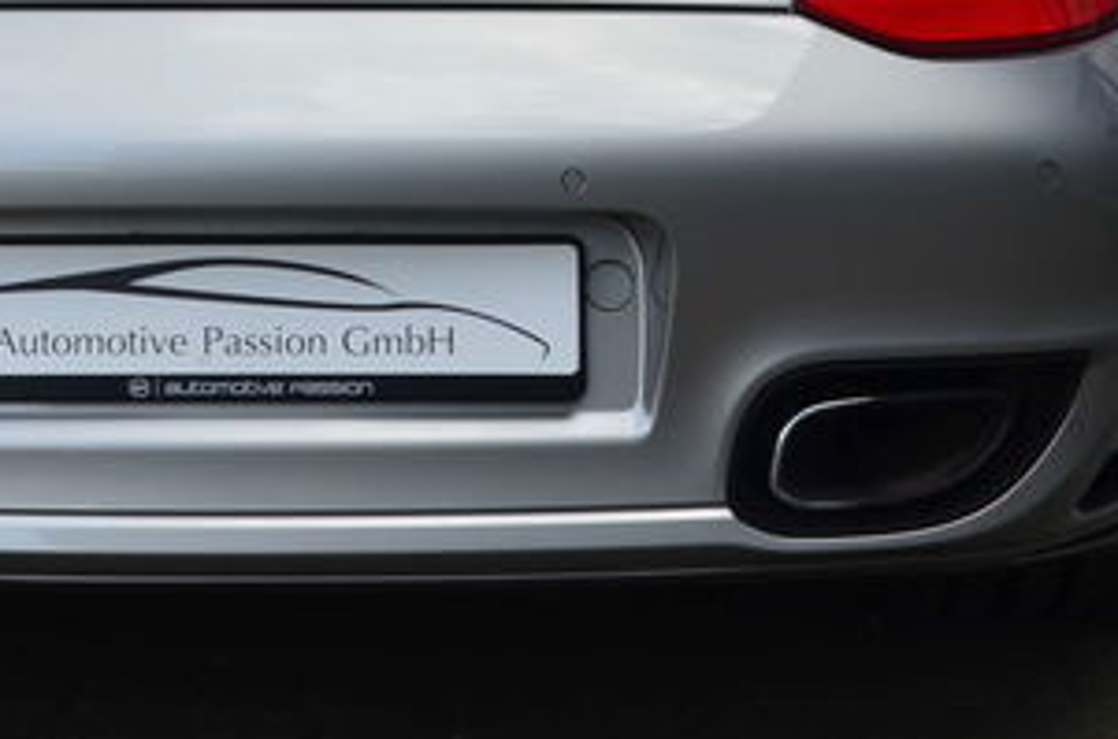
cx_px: 234
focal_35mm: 153
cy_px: -15
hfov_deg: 13.4
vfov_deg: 8.9
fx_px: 4739
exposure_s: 1/100
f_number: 11
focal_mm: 40
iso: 200
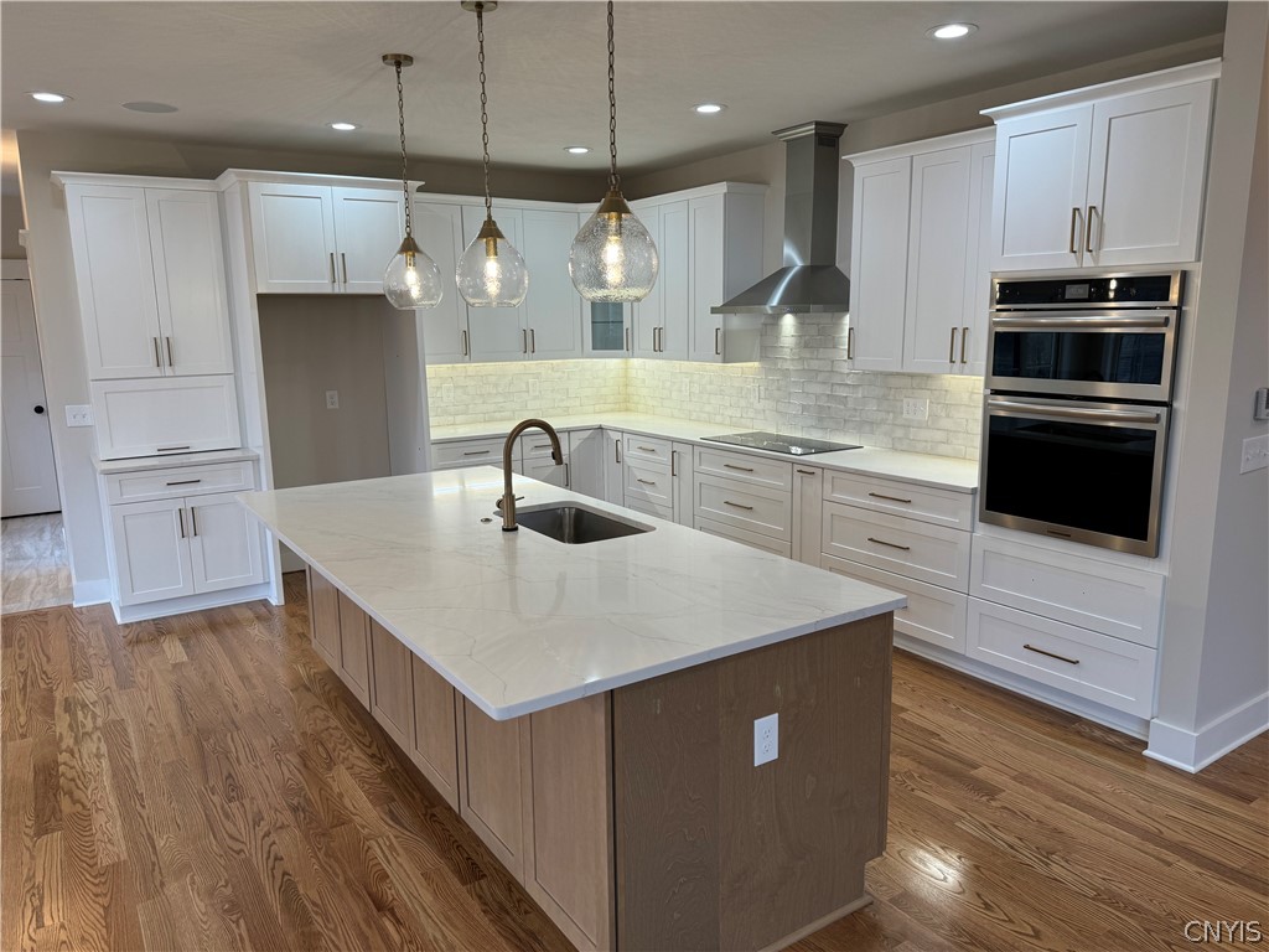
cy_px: 476
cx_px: 634
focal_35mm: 24
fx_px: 880
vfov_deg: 56.8
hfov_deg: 71.6
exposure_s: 1/120
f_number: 1.78
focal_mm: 6.86
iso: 80
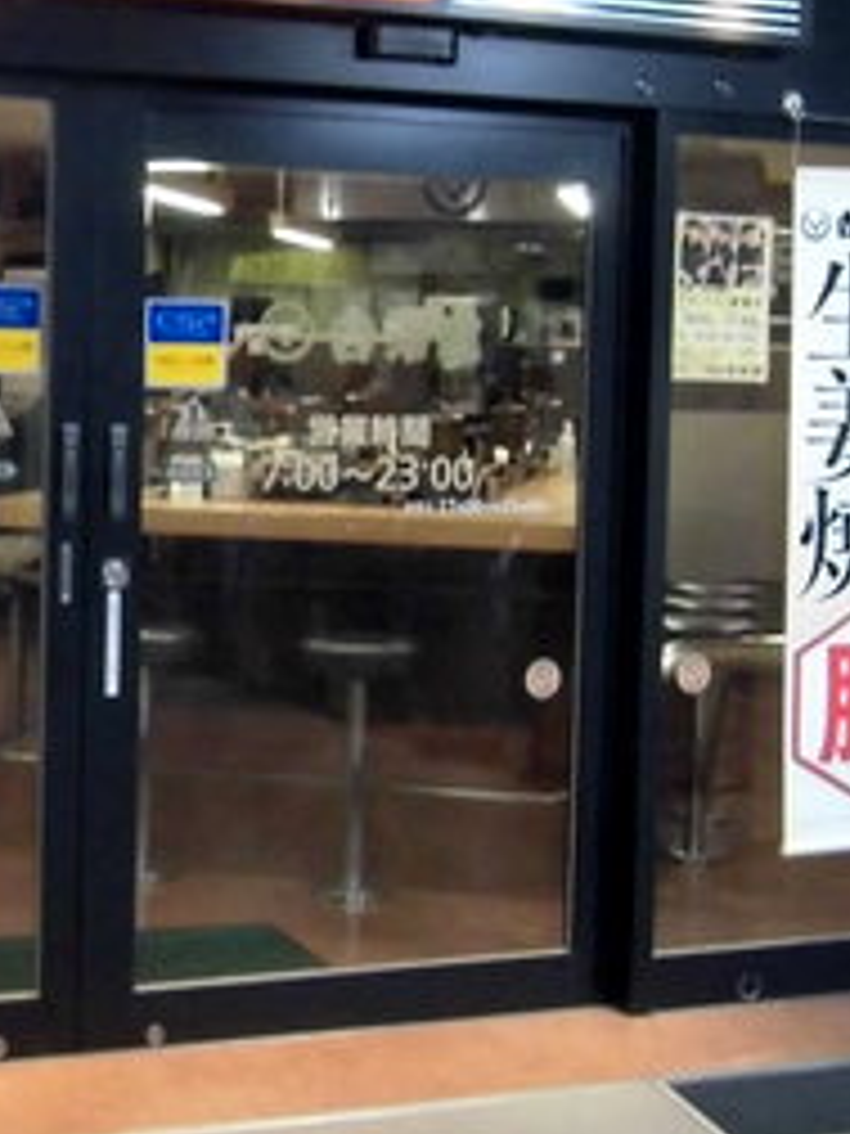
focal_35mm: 66
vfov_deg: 29.4
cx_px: 94
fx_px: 2161
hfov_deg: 21.8
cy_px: 486
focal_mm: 4.7
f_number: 2.8
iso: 400
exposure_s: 1/60
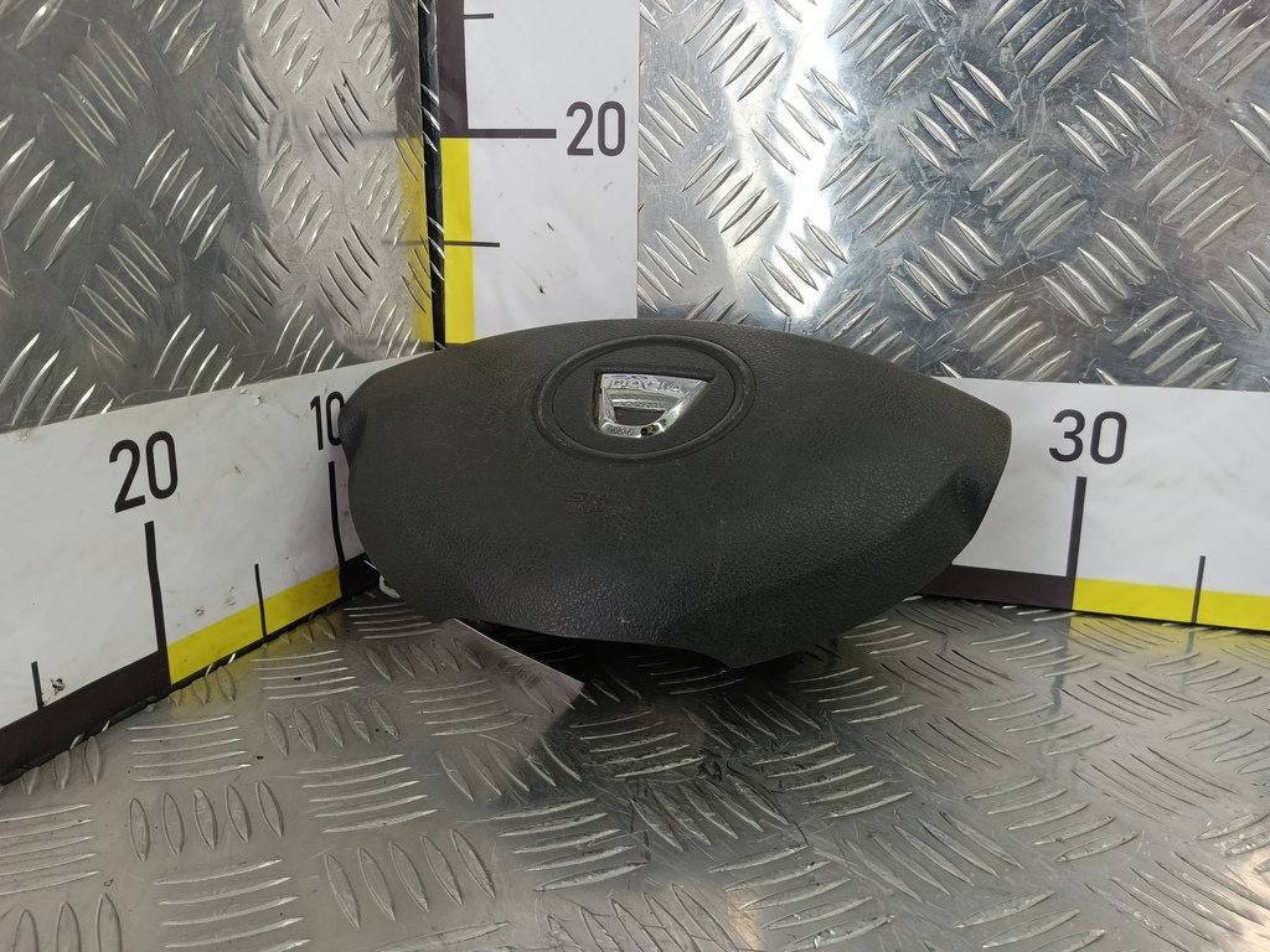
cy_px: 476
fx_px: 844
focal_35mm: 23
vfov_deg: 58.9
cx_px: 635
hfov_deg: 73.9
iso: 84
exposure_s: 1/50
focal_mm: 4.11
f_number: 1.6
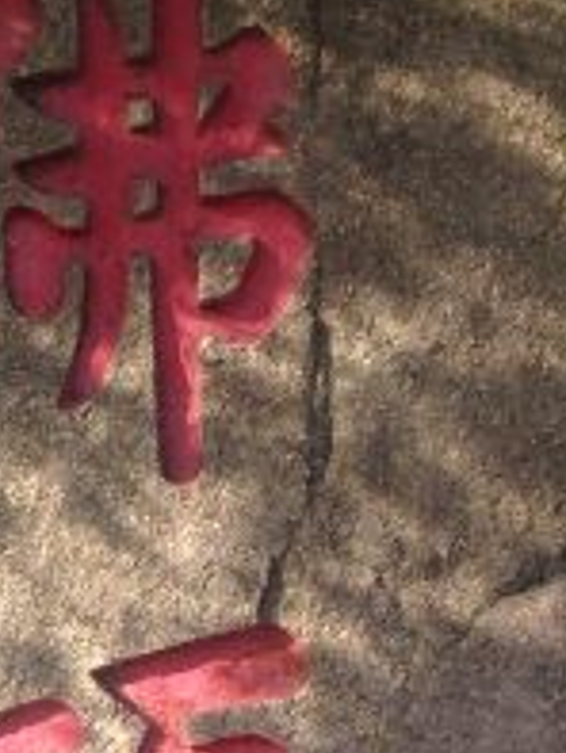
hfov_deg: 12.6
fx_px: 2548
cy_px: 875
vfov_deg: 16.2
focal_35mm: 117
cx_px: 128
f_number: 2.4
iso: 50
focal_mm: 4.12
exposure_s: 1/661
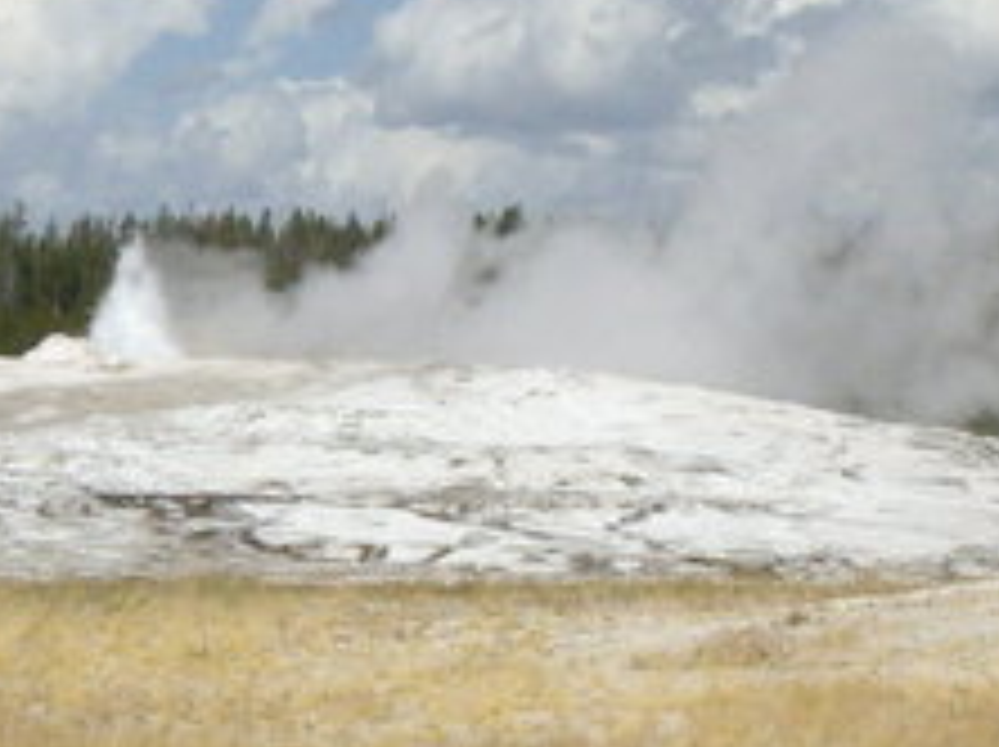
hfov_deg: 8.7
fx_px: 6573
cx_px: 446
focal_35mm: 228
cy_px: 292
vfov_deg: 6.5
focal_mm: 12.8
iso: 200
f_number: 6.5
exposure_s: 1/1600
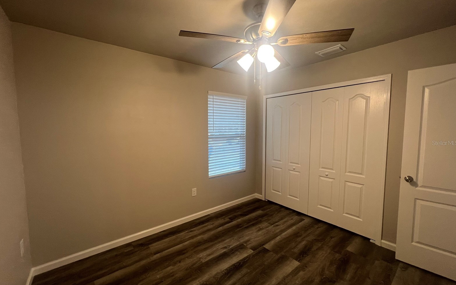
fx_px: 174
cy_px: 143
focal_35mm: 14
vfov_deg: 78.6
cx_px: 228
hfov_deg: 105.3
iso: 125
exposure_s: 1/60
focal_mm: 1.57
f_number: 1.8
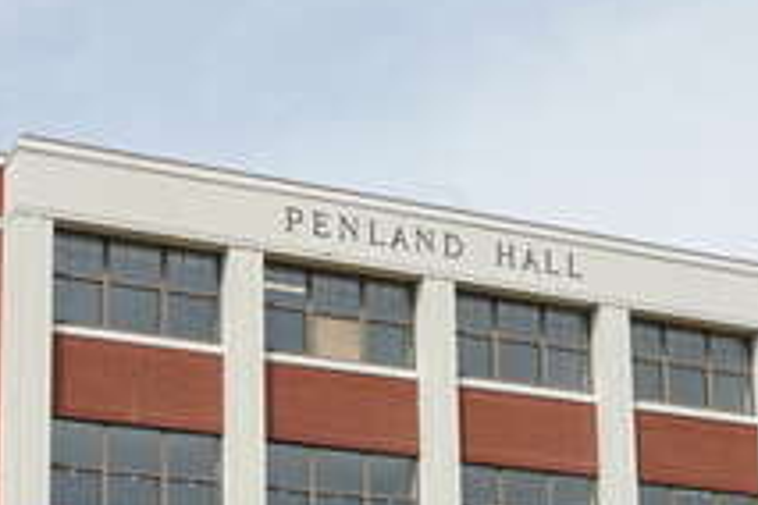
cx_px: 302
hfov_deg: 22.6
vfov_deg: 14.7
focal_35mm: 90
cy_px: 613
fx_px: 1895
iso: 100
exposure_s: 1/200
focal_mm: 16
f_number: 9
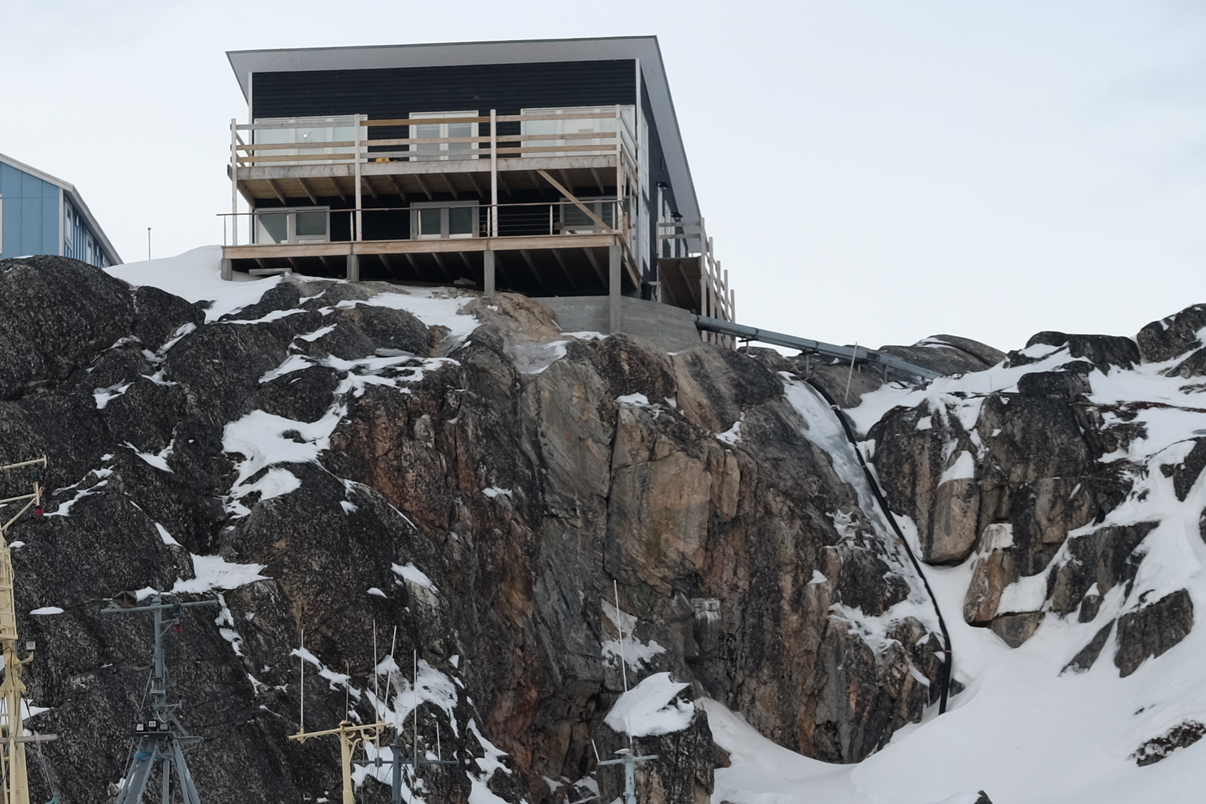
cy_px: 676
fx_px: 5695
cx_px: 567
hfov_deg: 12.1
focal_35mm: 170
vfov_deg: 8.1
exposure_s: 1/150
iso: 200
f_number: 5.6
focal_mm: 50
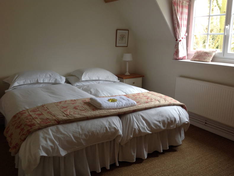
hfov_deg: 52.6
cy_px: 88
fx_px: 237
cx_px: 117
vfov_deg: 40.7
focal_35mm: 35
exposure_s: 1/15
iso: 64
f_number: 2.4
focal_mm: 4.28
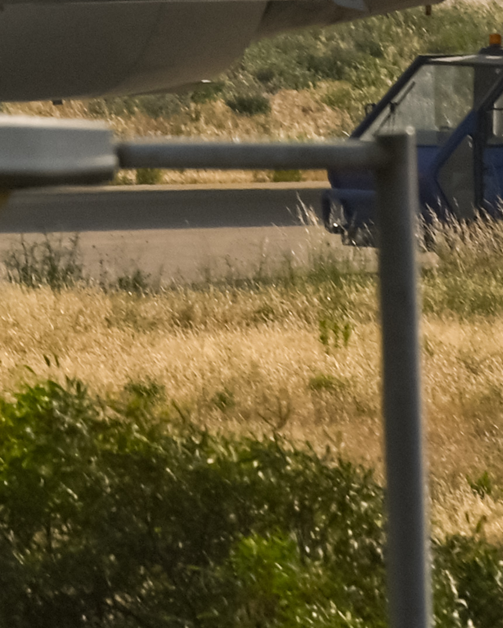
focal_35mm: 2108
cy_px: -520
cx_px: 164
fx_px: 39221
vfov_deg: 0.9
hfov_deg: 0.7
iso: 320
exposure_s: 1/800
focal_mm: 400
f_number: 14
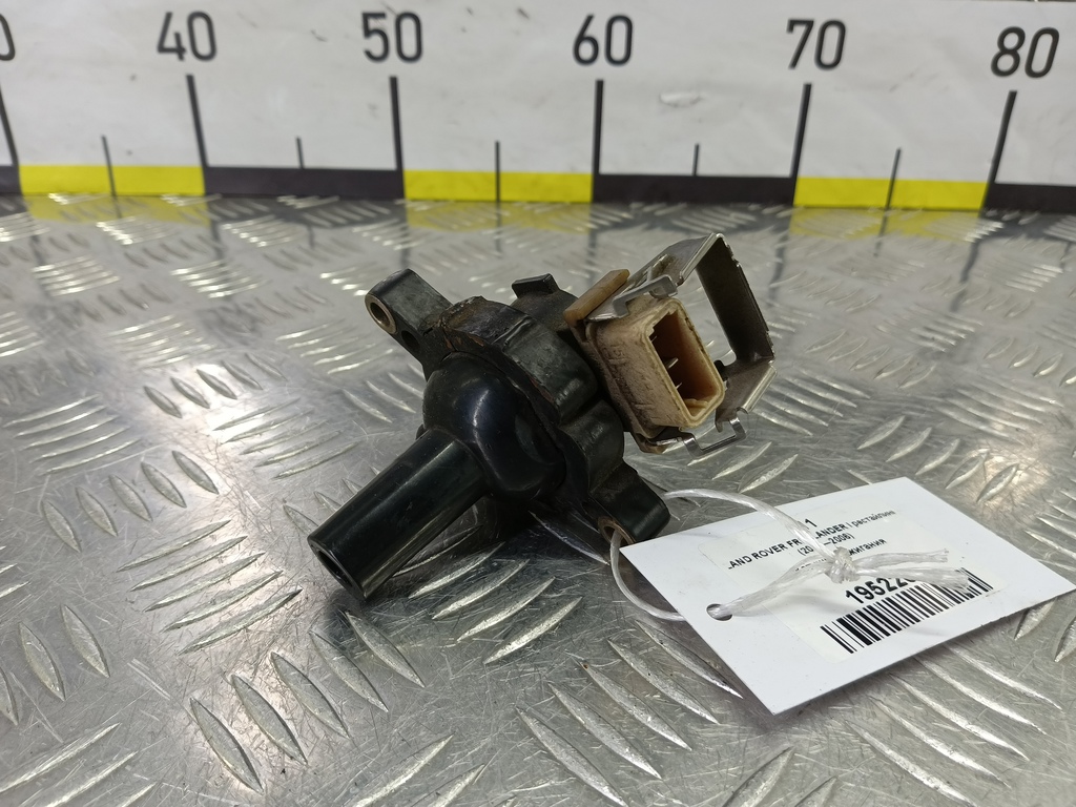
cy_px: 404
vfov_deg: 58.9
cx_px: 538
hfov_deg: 73.9
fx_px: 715
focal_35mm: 23
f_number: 1.6
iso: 122
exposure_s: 1/50
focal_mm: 4.11
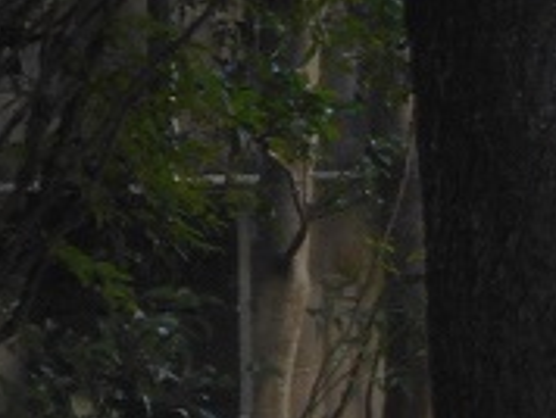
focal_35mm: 382
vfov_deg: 3.9
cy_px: -245
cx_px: 1288
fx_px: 6144
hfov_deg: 5.0
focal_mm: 11.6
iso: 80
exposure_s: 1/125
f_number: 5.3
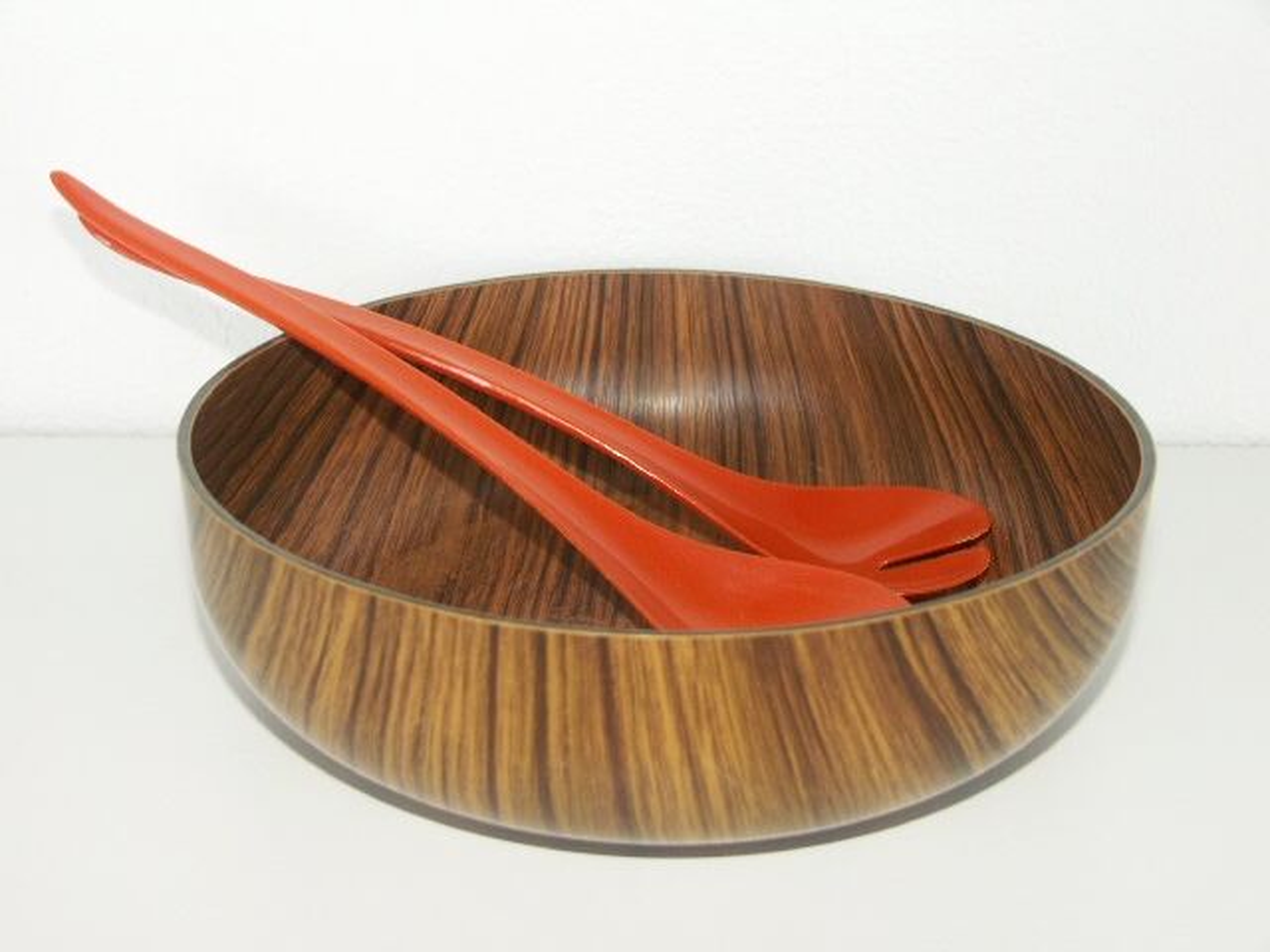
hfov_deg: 45.8
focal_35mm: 41
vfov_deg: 35.1
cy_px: 476
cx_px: 635
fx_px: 1504
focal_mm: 10.68
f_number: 2.8
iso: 64
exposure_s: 1/50
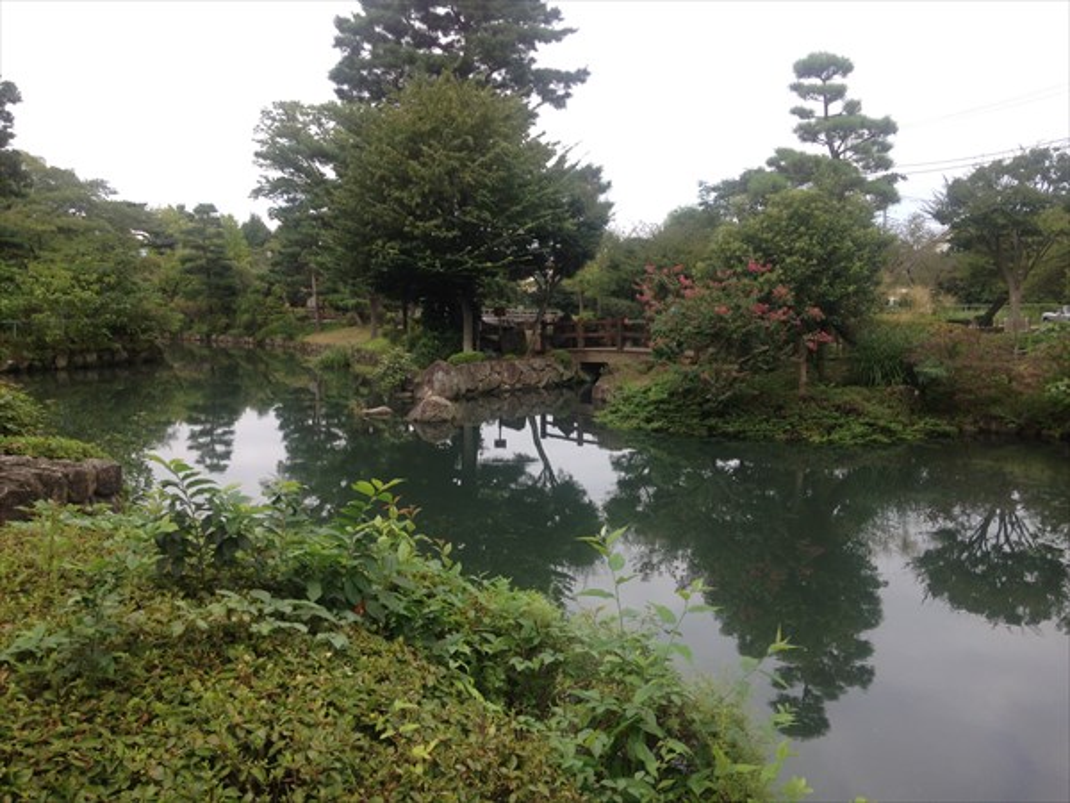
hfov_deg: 55.4
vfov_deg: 42.9
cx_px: 535
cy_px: 402
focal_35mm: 33
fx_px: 1020
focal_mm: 4.12
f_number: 2.4
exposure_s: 1/502
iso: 50
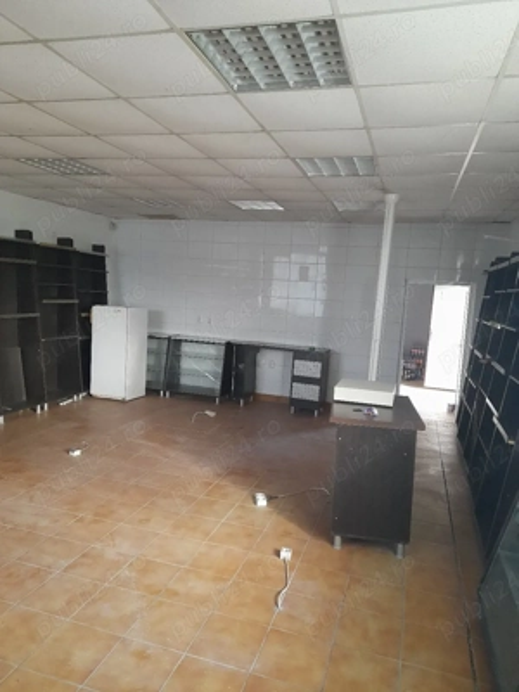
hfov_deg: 54.9
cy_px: 346
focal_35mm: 25
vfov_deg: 69.4
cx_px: 260
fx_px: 500
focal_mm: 4.6
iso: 400
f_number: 2
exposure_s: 1/60.2
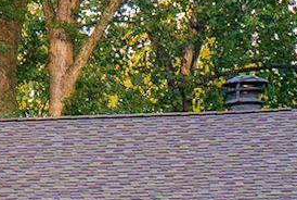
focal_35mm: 372
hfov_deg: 5.3
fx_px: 3076
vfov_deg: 3.7
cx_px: -545
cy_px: 290
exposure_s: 1/100
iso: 320
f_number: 8
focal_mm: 34
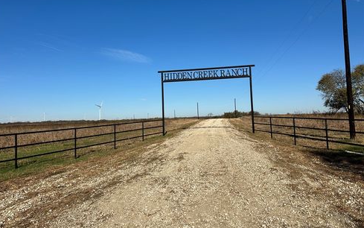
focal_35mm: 26
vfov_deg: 47.5
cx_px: 179
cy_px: 97
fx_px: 258
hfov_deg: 70.4
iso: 80
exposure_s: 1/8929
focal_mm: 6.86
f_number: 1.78
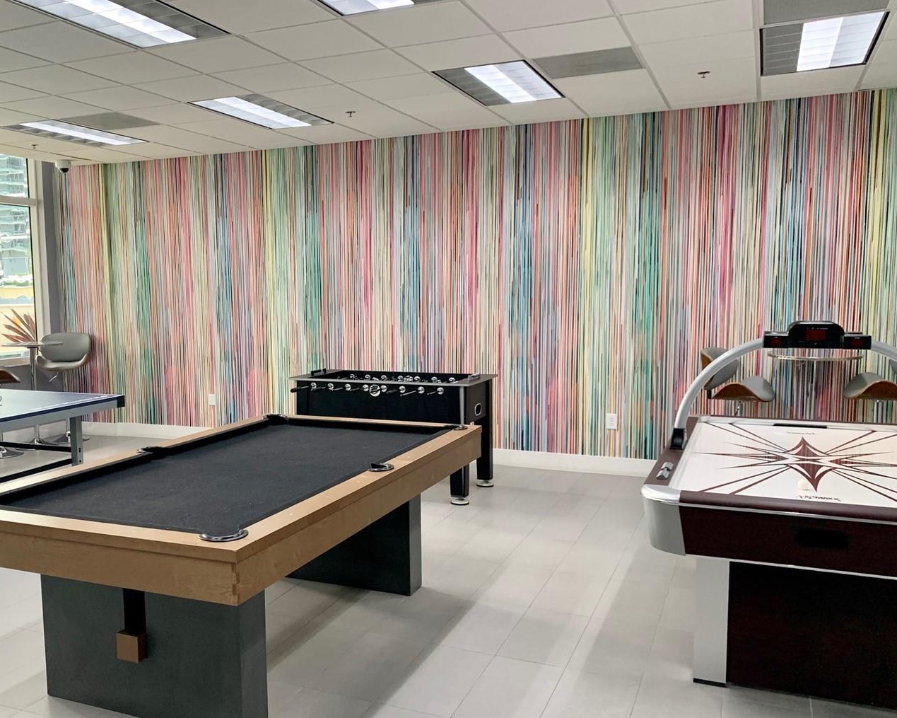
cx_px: 341
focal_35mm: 32
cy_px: 401
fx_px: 849
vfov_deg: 45.7
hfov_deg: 55.1
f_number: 1.8
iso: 100
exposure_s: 1/60
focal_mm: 4.25
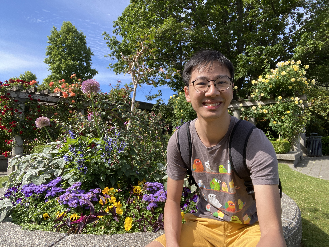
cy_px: 124
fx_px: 219
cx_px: 164
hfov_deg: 73.9
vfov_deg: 58.9
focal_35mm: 23
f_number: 2.2
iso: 25
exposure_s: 1/447
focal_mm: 2.71
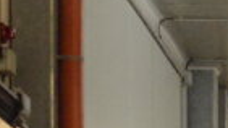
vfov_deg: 4.4
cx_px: 563
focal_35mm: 259
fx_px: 1564
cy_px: 466
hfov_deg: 7.7
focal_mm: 34
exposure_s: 1/125
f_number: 5.6
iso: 6400
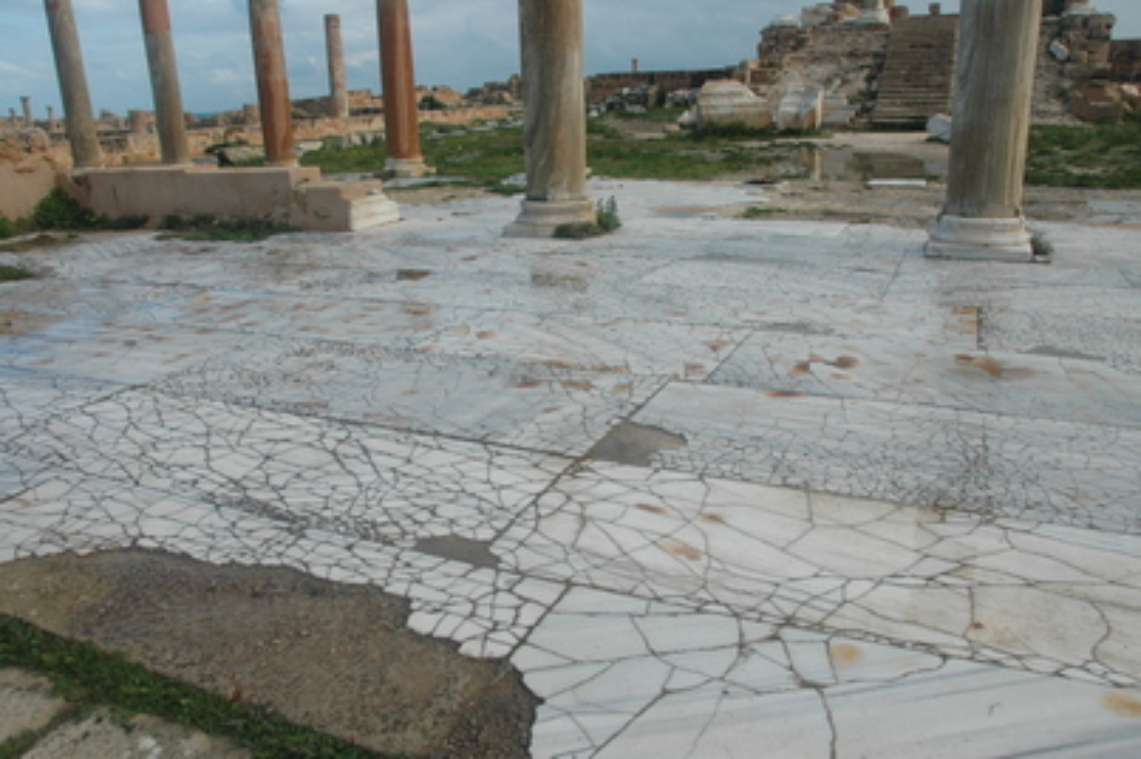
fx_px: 855
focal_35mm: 27
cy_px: 380
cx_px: 570
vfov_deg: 47.9
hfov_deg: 67.4
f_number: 11
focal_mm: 18
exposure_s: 1/500
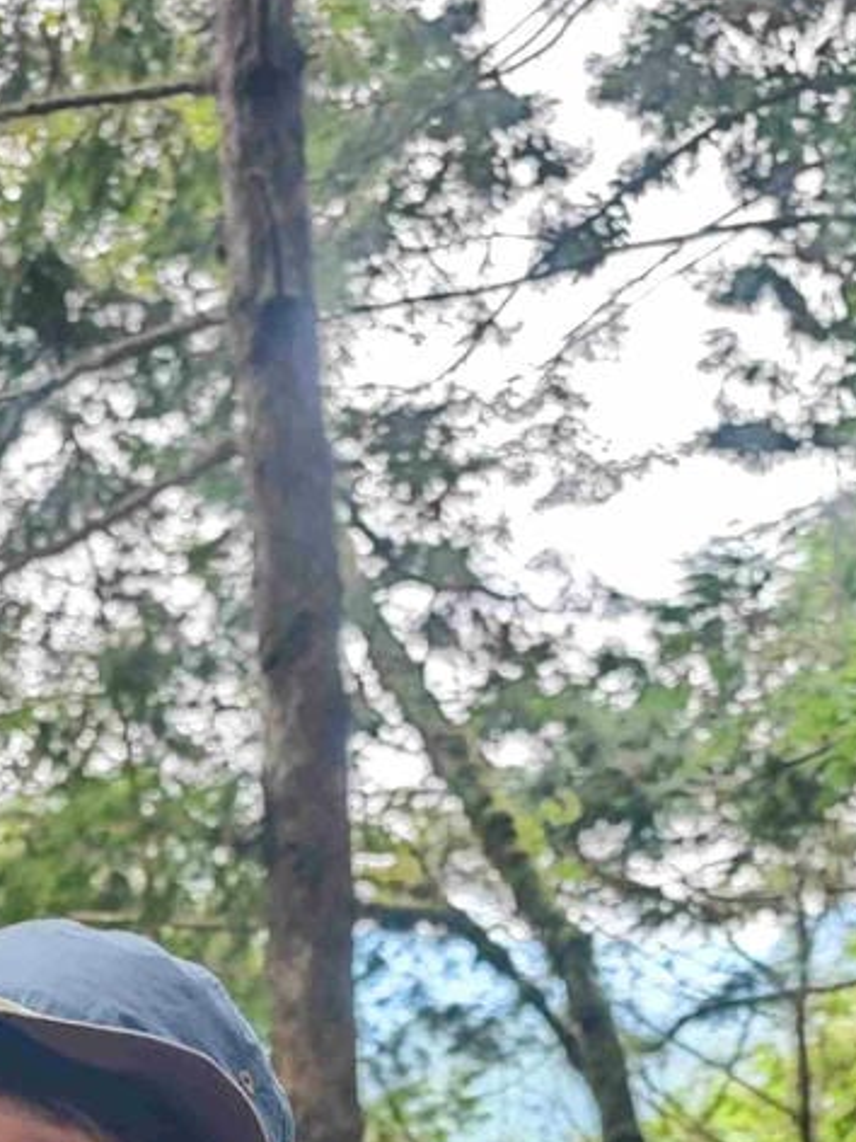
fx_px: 2572
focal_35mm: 78
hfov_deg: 18.8
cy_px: 1677
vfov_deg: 21.3
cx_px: 235
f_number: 2
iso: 500
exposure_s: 1/60.1
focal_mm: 8.72
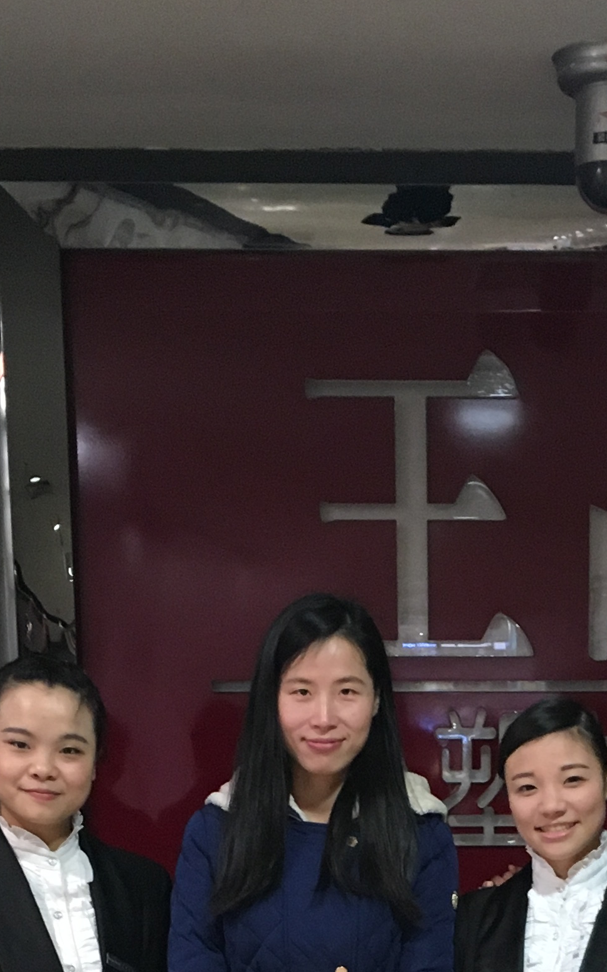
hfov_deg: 16.2
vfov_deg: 23.3
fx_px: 2118
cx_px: 490
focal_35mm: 80
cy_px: 1210
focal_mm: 4.15
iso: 160
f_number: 2.2
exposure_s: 1/33
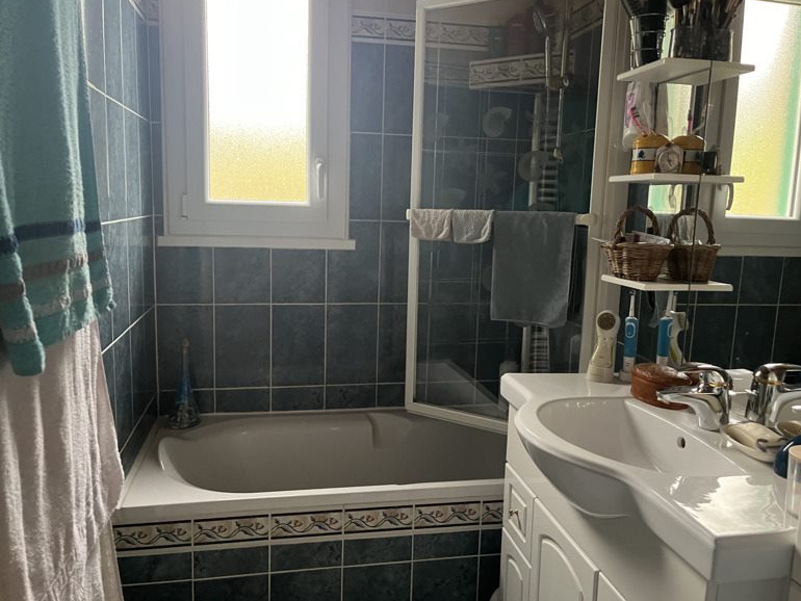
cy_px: 290
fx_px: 625
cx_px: 391
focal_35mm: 27
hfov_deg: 65.3
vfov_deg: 51.4
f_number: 1.6
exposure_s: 1/33
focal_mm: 5.1
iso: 400
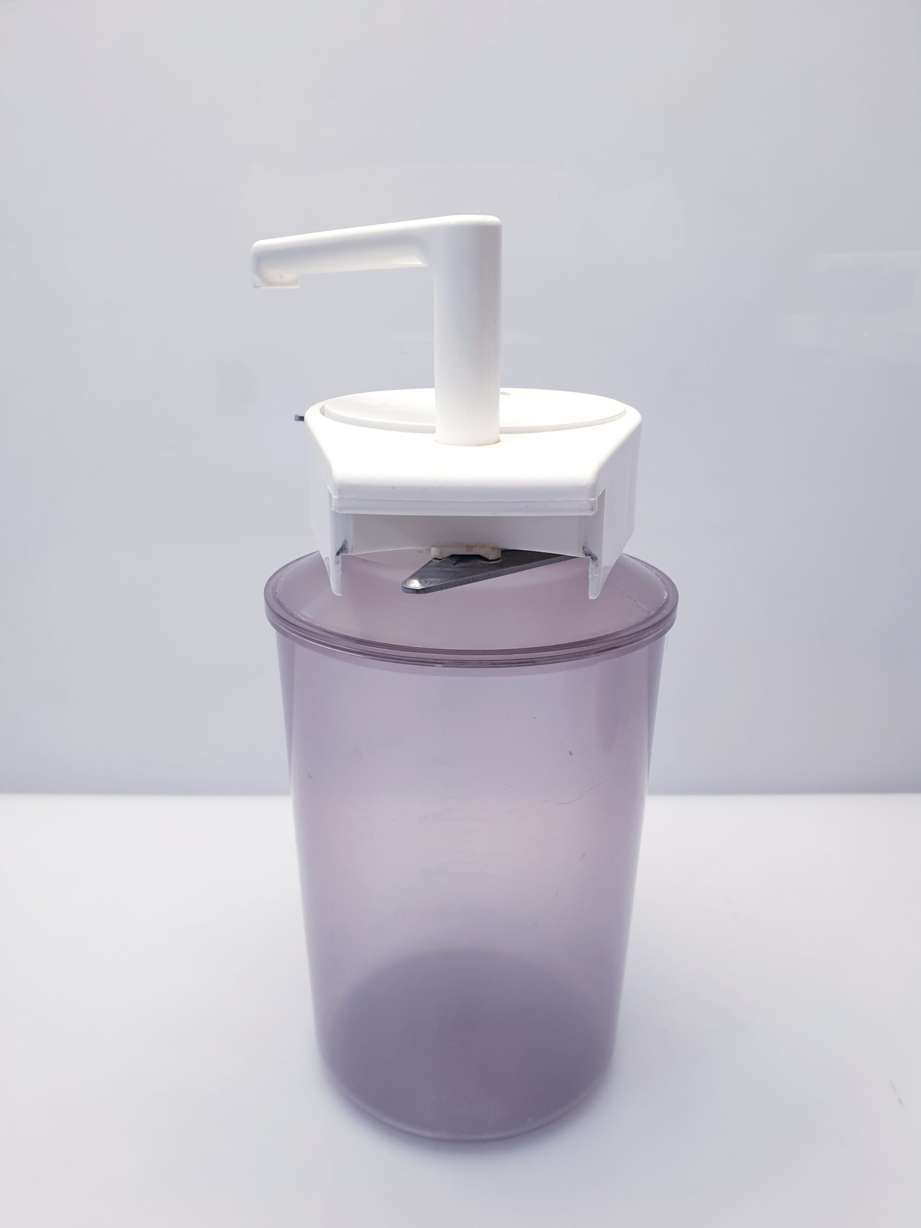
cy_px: 614
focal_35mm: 26
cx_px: 460
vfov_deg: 67.3
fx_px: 922
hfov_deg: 53.1
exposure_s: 1/50
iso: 64
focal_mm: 4.3
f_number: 2.4
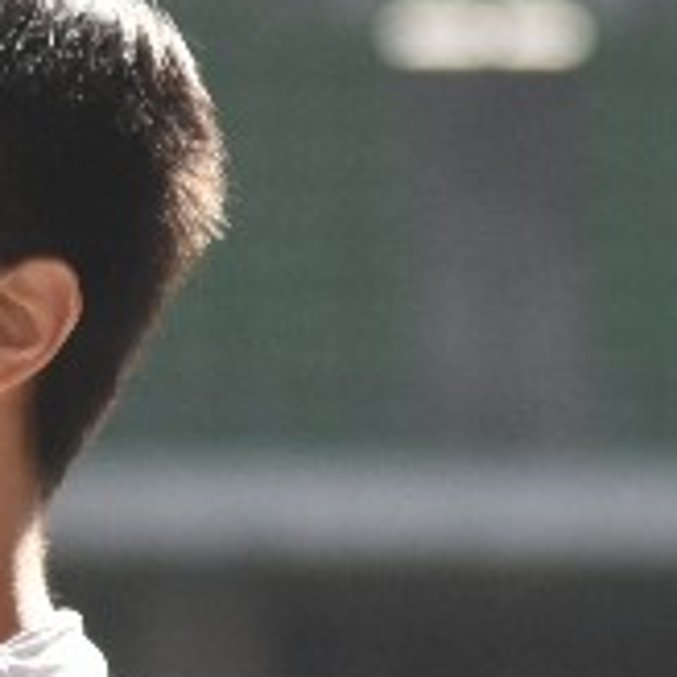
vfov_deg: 1.8
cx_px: -413
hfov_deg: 1.8
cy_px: 727
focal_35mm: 996
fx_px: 22038
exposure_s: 1/4000
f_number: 4
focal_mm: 120
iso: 1000
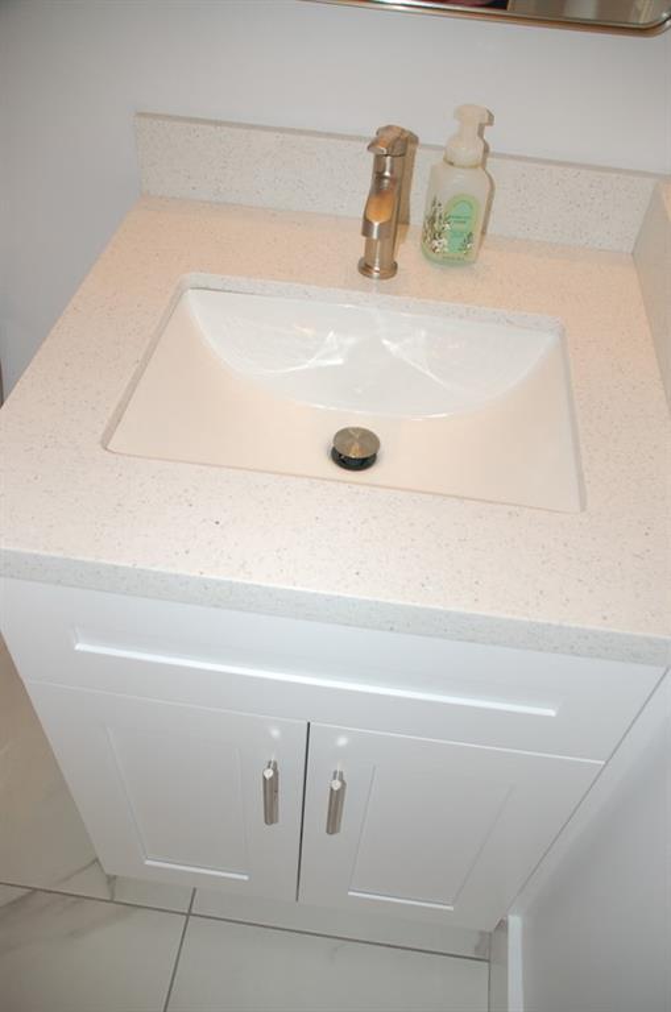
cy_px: 506
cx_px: 336
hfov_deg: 47.8
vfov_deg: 67.5
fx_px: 758
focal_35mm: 27
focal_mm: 18
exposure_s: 1/60
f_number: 3.5
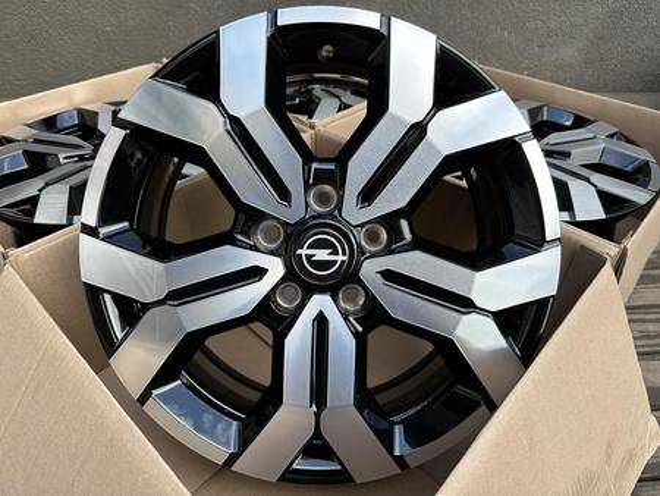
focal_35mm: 24
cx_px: 330
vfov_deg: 56.9
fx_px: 458
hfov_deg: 71.6
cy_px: 248
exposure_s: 1/407
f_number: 1.78
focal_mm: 6.86
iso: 80
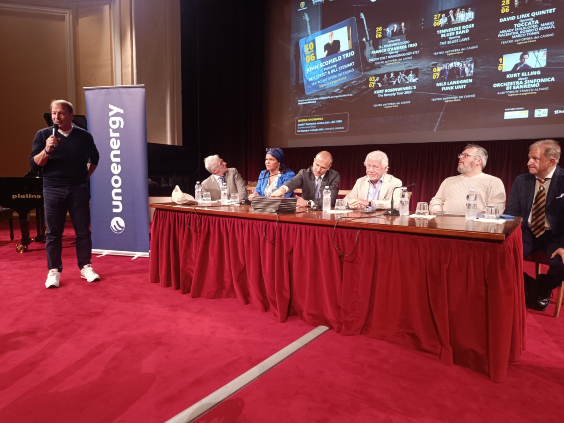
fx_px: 391
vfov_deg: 56.8
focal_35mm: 24
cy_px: 212
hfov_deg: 71.6
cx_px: 282
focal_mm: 6.14
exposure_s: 1/50
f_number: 1.65
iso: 1276
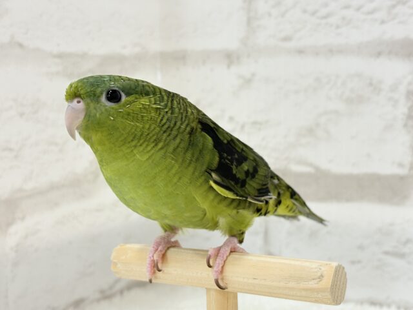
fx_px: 620
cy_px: 155
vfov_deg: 28.0
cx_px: 206
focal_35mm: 52
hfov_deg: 36.8
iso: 100
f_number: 1.6
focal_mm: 5.96
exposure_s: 1/100
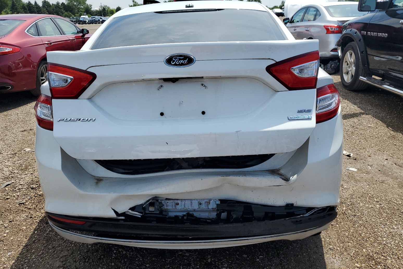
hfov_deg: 65.5
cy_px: 121
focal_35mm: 28
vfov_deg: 46.3
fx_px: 313
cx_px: 196
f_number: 1.5
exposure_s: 1/3333
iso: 50
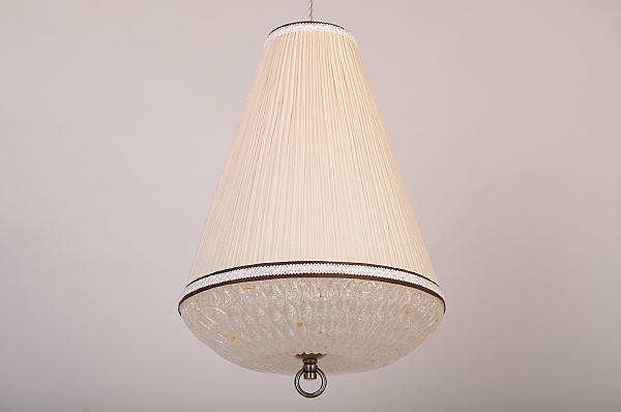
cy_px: 206
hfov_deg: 27.0
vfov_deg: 18.1
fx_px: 1292
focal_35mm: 75
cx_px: 310
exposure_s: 1/160
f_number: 10
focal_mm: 50
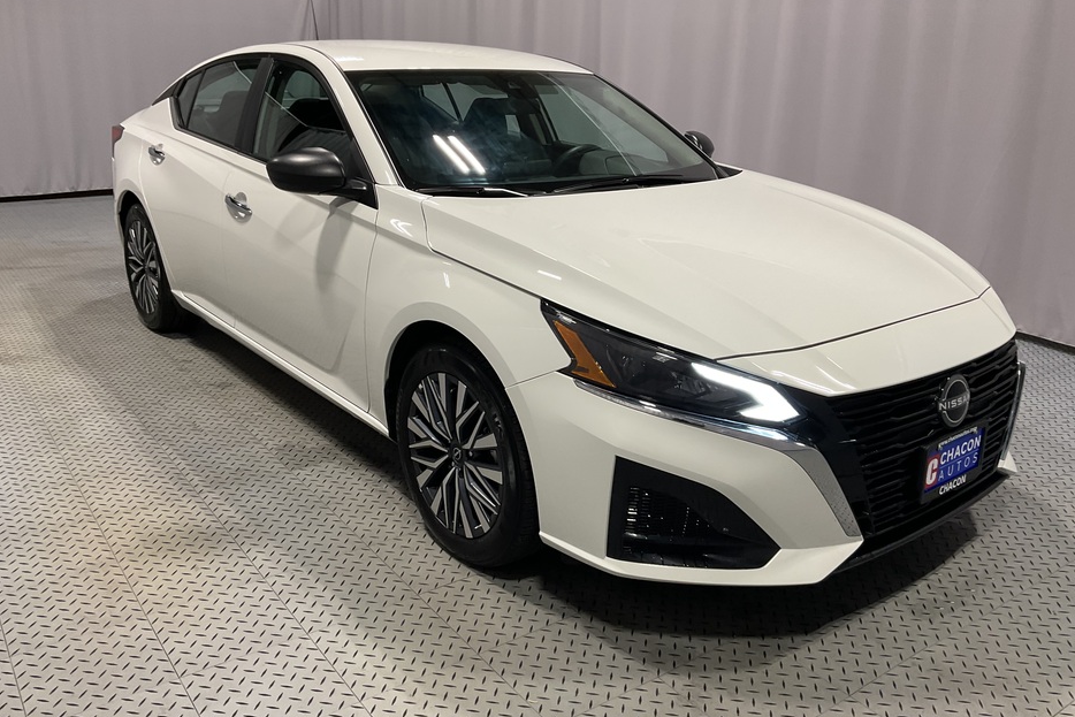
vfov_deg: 42.3
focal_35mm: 31
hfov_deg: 60.3
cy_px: 333
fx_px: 926
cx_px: 548
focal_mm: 3
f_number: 1.8
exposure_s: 1/100
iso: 40
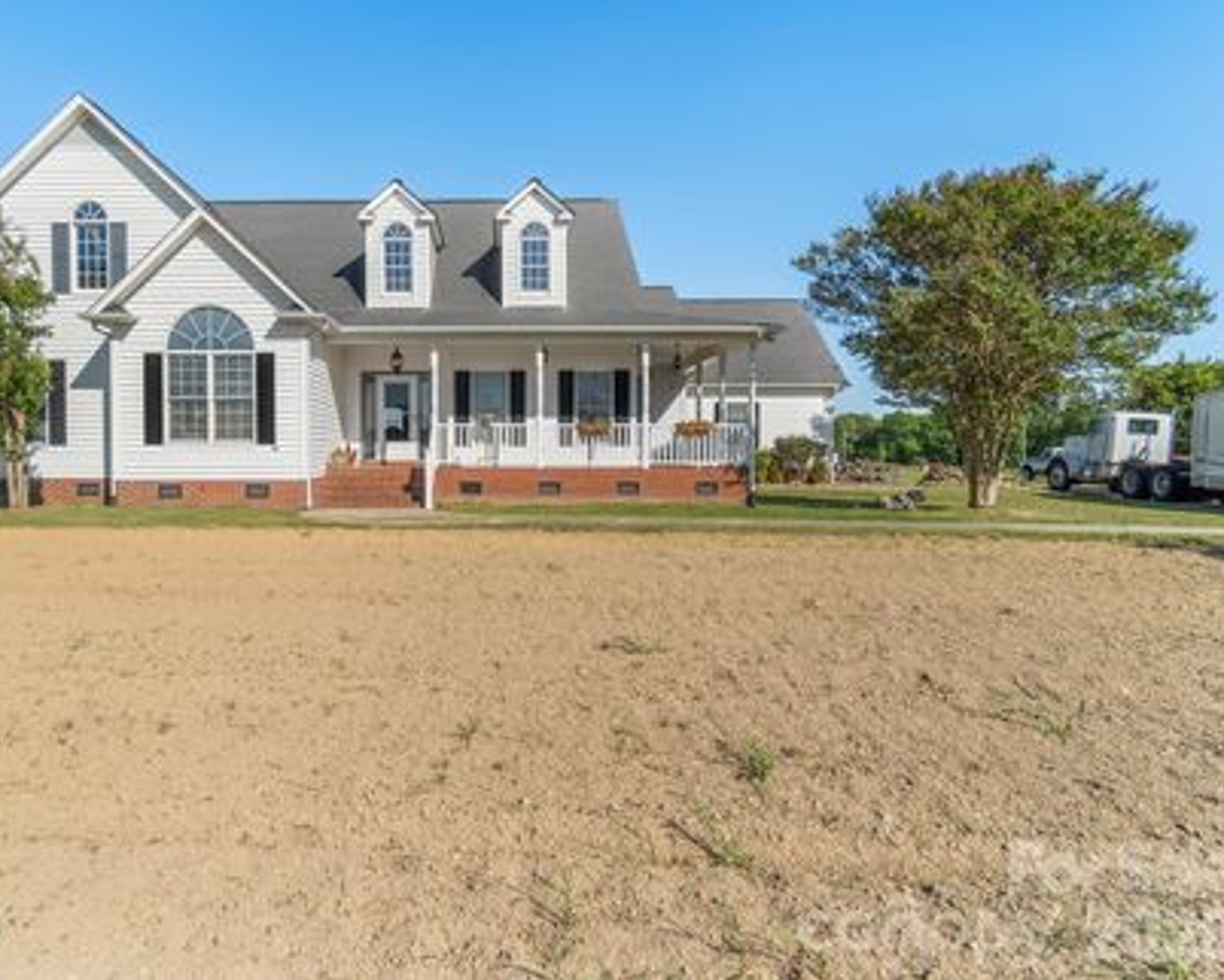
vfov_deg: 65.6
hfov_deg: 76.6
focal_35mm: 21
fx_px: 761
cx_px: 484
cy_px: 479
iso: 100
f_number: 4
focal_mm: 12
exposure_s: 1/800
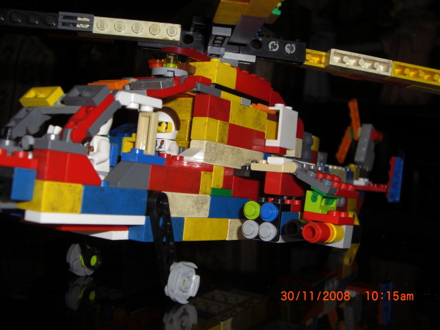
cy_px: 165
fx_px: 597
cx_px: 220
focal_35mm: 47
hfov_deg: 40.4
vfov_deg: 30.9
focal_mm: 7.6
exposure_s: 1/60
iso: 64
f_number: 3
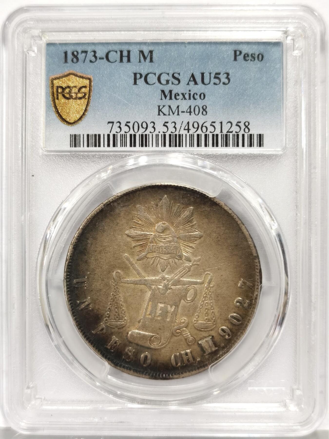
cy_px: 220
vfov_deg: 35.5
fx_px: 684
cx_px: 164
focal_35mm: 54
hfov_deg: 27.0
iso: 160
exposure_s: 1/100
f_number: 16
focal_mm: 5.56
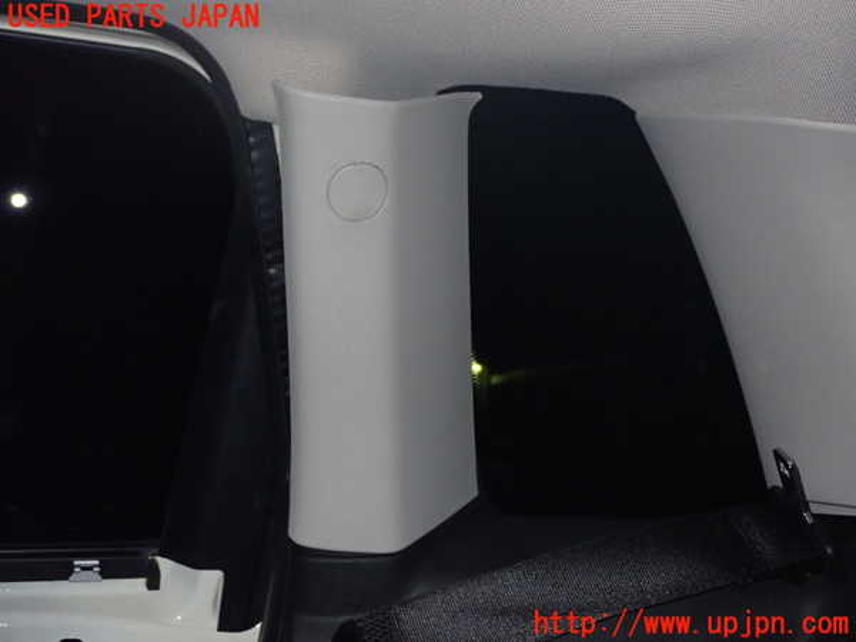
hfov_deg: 38.2
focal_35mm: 50
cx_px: 428
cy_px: 321
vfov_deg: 29.1
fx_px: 1236
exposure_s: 1/50
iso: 800
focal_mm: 9.01
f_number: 9
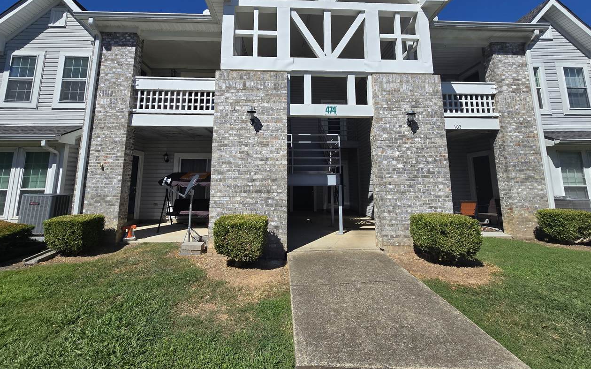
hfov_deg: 105.3
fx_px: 225
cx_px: 293
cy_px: 148
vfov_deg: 77.7
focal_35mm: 14
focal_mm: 2.2
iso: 50
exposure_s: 1/3151
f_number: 2.2
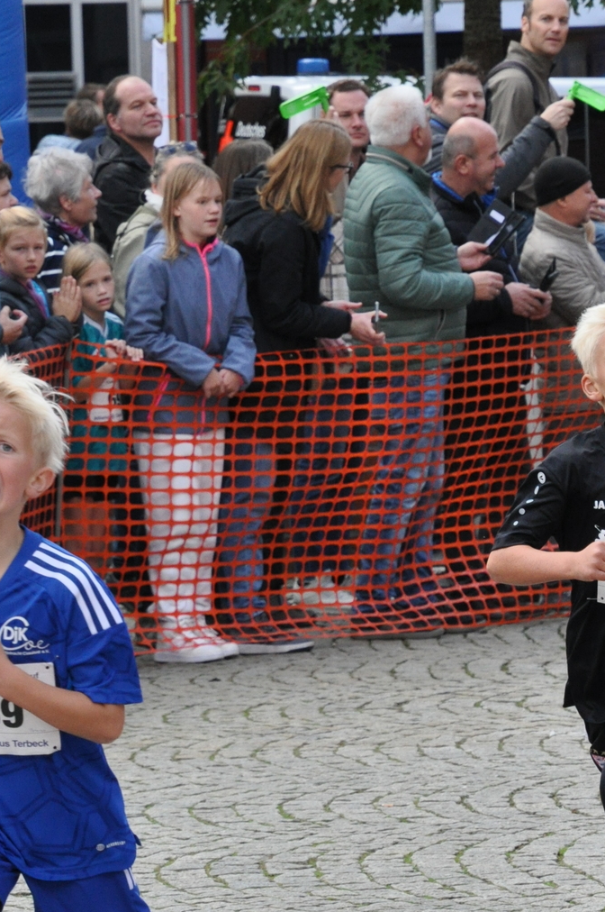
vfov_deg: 7.3
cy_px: 757
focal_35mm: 281
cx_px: 243
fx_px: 7105
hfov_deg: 4.9
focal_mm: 85
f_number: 5.6
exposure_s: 1/500
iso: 800
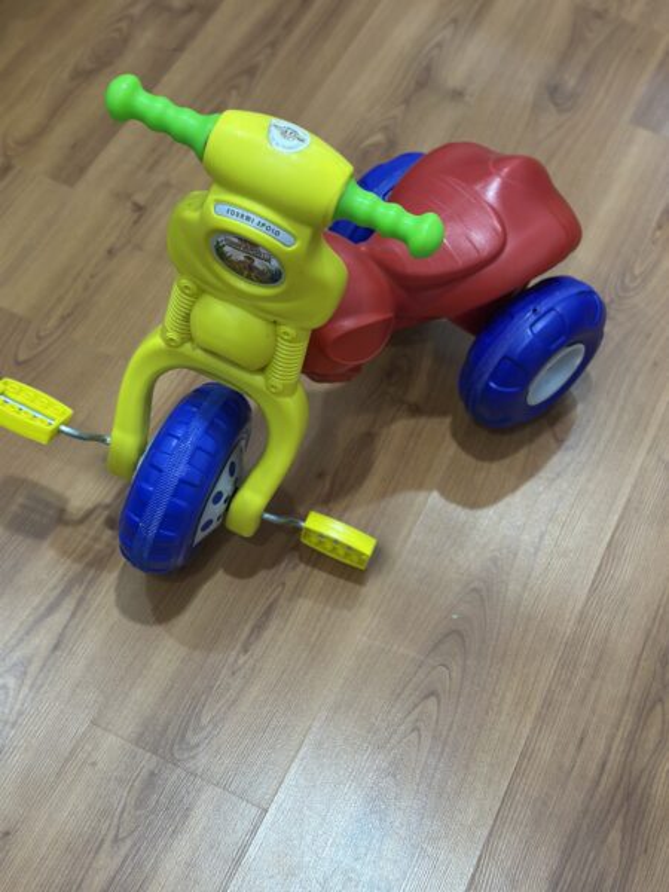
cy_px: 446
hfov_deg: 30.3
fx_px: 1237
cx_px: 334
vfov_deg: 39.7
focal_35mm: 48
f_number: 1.78
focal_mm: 6.86
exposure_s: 1/50
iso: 200
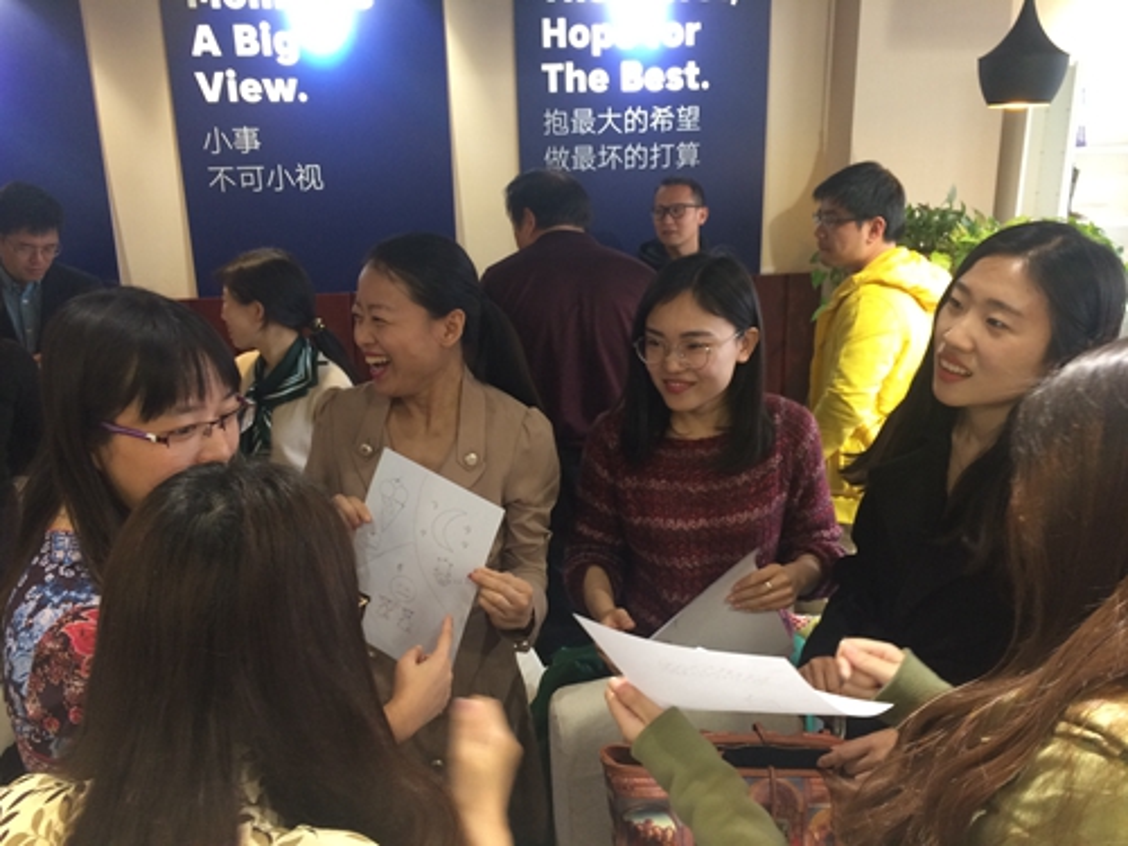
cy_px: 423
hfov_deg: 61.7
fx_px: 945
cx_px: 564
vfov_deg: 48.2
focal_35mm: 29
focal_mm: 4.15
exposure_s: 1/33
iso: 160
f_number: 2.2
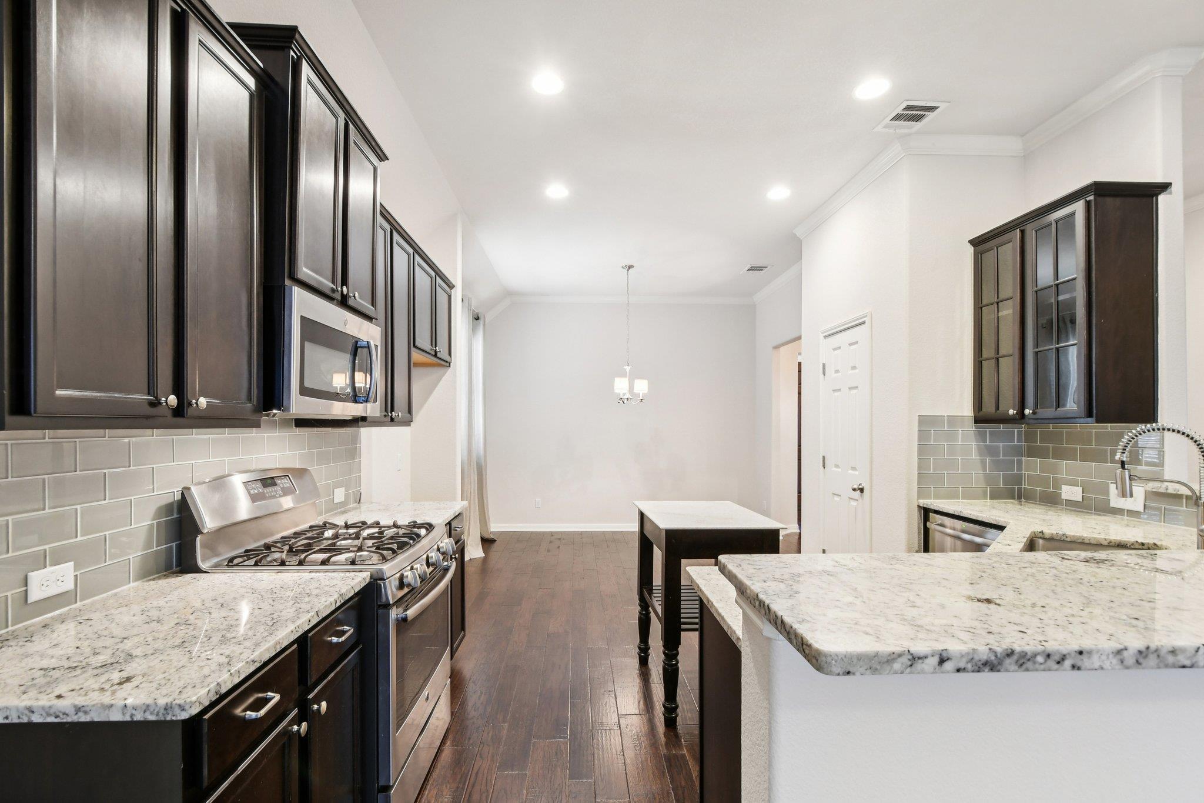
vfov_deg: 77.3
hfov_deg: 100.4
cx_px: 602
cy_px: 402
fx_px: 502
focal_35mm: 15
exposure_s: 1/5
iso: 400
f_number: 8
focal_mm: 10
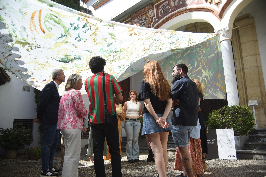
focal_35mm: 29
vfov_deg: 45.0
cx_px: 133
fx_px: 214
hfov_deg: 63.6
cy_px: 88
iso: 100
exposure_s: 1/400
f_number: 5.6
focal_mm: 29
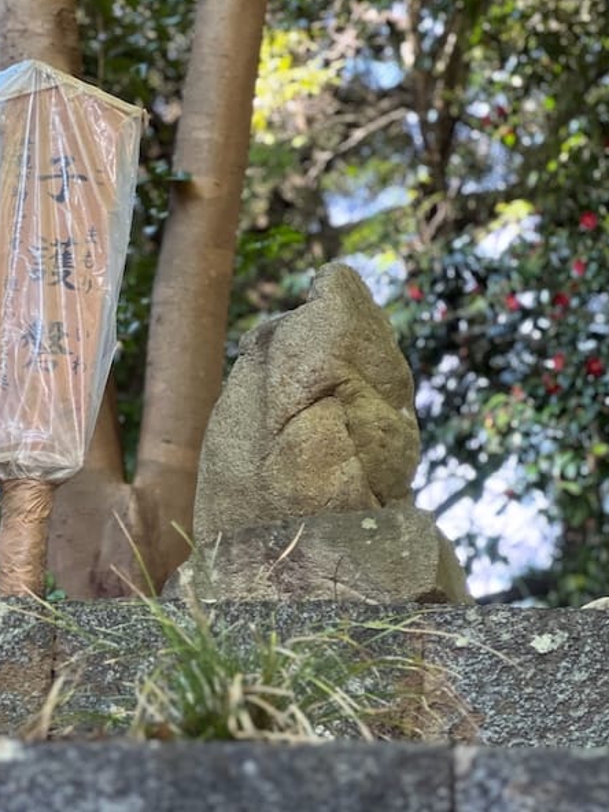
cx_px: 228
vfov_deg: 18.9
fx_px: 2440
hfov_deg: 14.2
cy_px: 402
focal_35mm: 104
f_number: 2.8
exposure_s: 1/112
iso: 250
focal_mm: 9
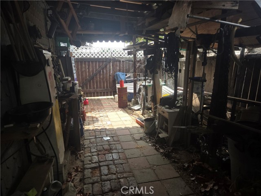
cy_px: 98
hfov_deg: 73.9
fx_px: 173
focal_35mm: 23
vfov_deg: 58.9
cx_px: 130
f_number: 1.8
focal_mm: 5.4
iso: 25
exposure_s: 1/260
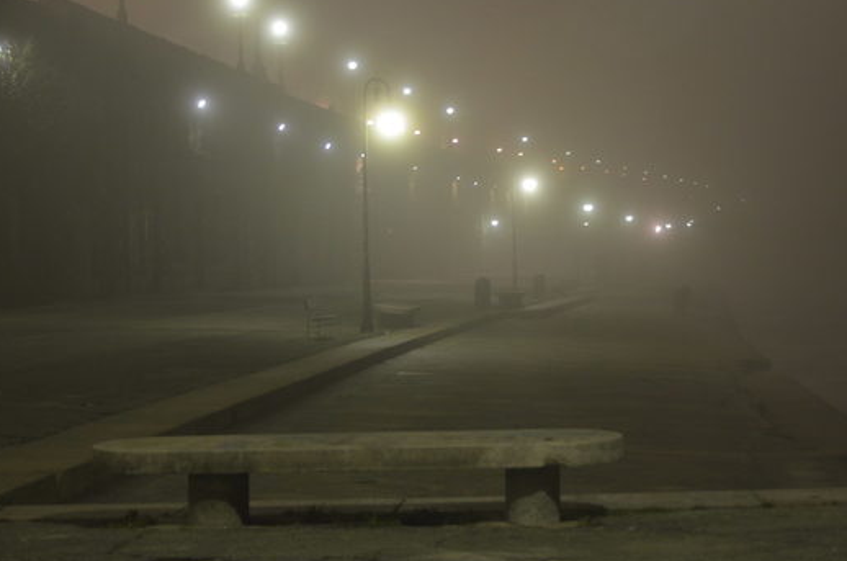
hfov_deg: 21.4
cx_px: 479
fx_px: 2244
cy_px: 264
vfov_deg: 14.2
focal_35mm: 96
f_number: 4.8
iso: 400
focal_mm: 55
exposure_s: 1/6
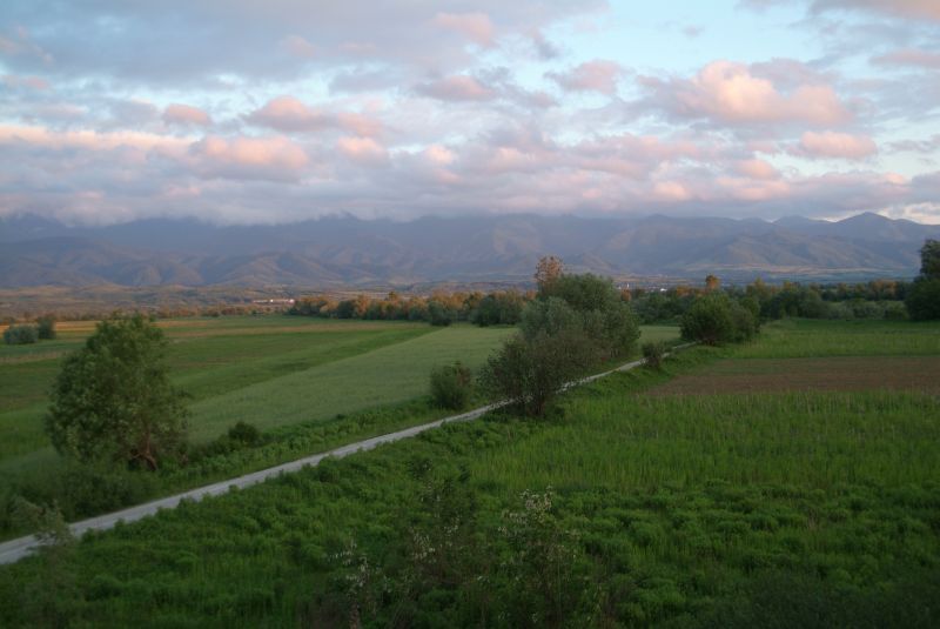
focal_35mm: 47
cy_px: 314
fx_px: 1228
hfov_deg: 41.9
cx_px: 470
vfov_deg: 28.7
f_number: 4.8
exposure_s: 1/90
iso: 200
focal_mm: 31
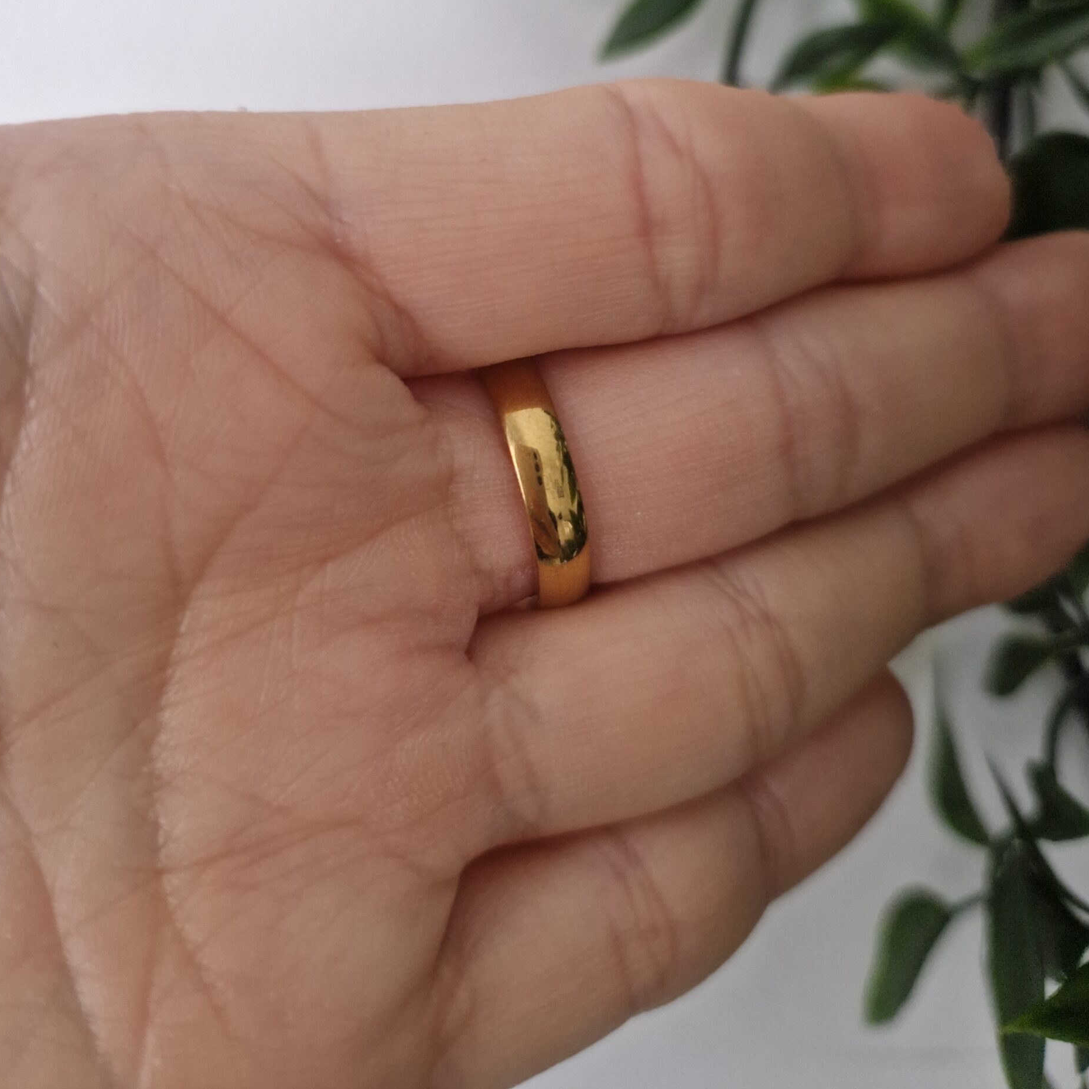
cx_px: 540
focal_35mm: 28
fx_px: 997
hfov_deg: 57.3
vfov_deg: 55.8
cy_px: 342
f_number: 1.8
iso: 100
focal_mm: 5.4
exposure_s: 1/100
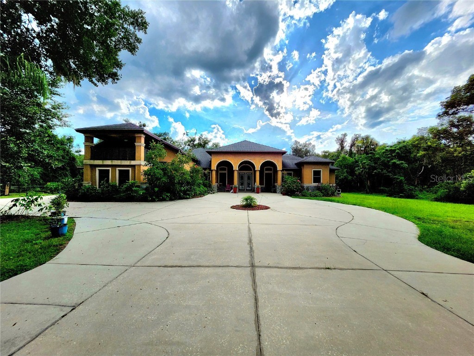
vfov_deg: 89.9
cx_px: 237
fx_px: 178
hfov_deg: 106.2
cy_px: 178
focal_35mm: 13
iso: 40
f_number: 2.2
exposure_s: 1/5000
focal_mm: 1.74
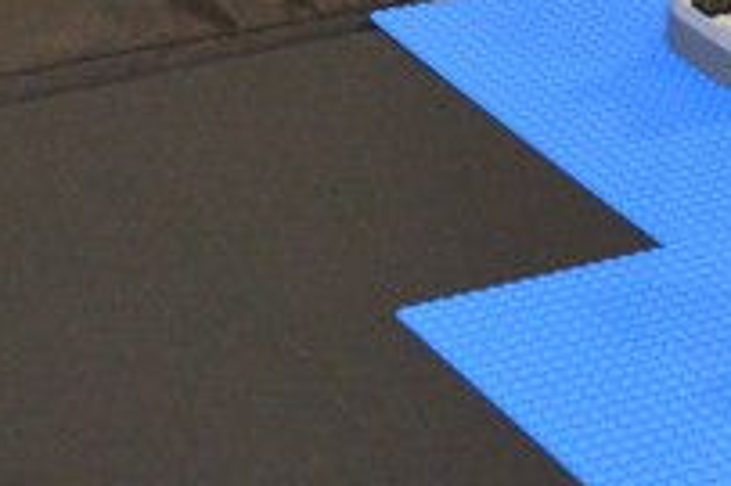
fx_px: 3591
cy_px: -79
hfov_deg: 11.5
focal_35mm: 177
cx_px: 789
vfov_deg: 7.7
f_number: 4
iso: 2500
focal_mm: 24
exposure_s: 1/60
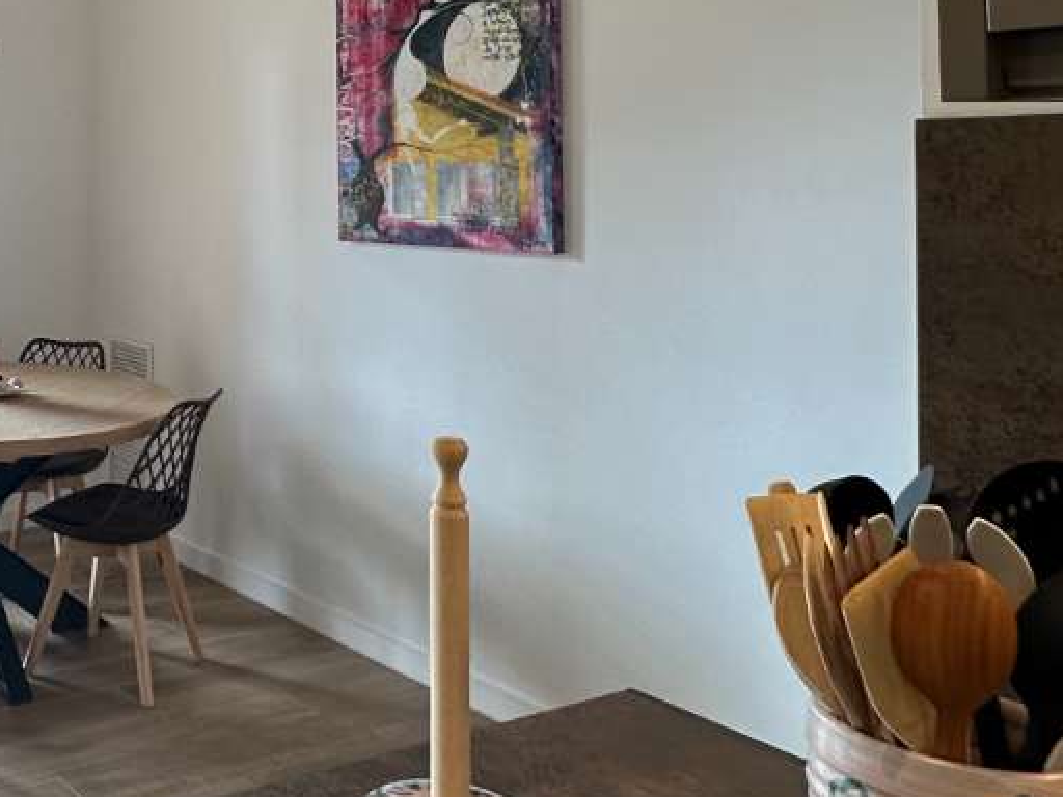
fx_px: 1259
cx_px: 17
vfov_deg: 34.1
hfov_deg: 40.5
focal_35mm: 41
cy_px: 161
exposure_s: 1/100
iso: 80
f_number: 2.2
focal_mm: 2.22
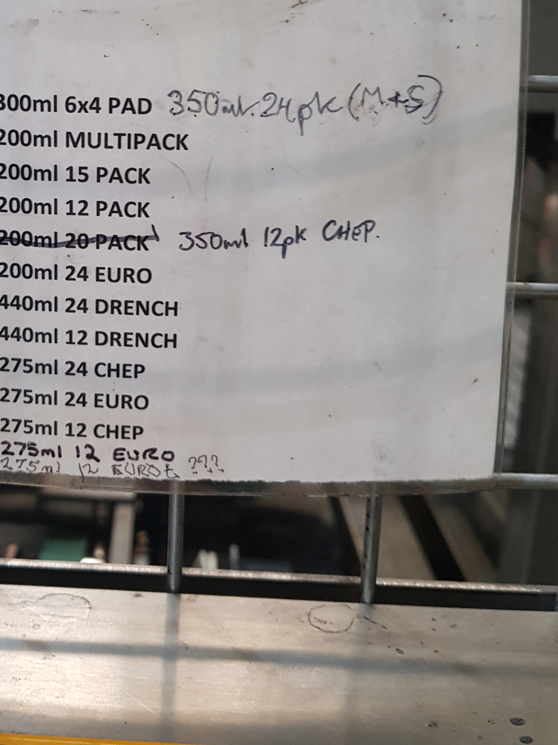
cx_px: 123
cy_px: 164
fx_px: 903
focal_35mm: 42
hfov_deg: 33.5
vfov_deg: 43.0
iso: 160
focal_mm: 4.3
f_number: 1.7
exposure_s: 1/33
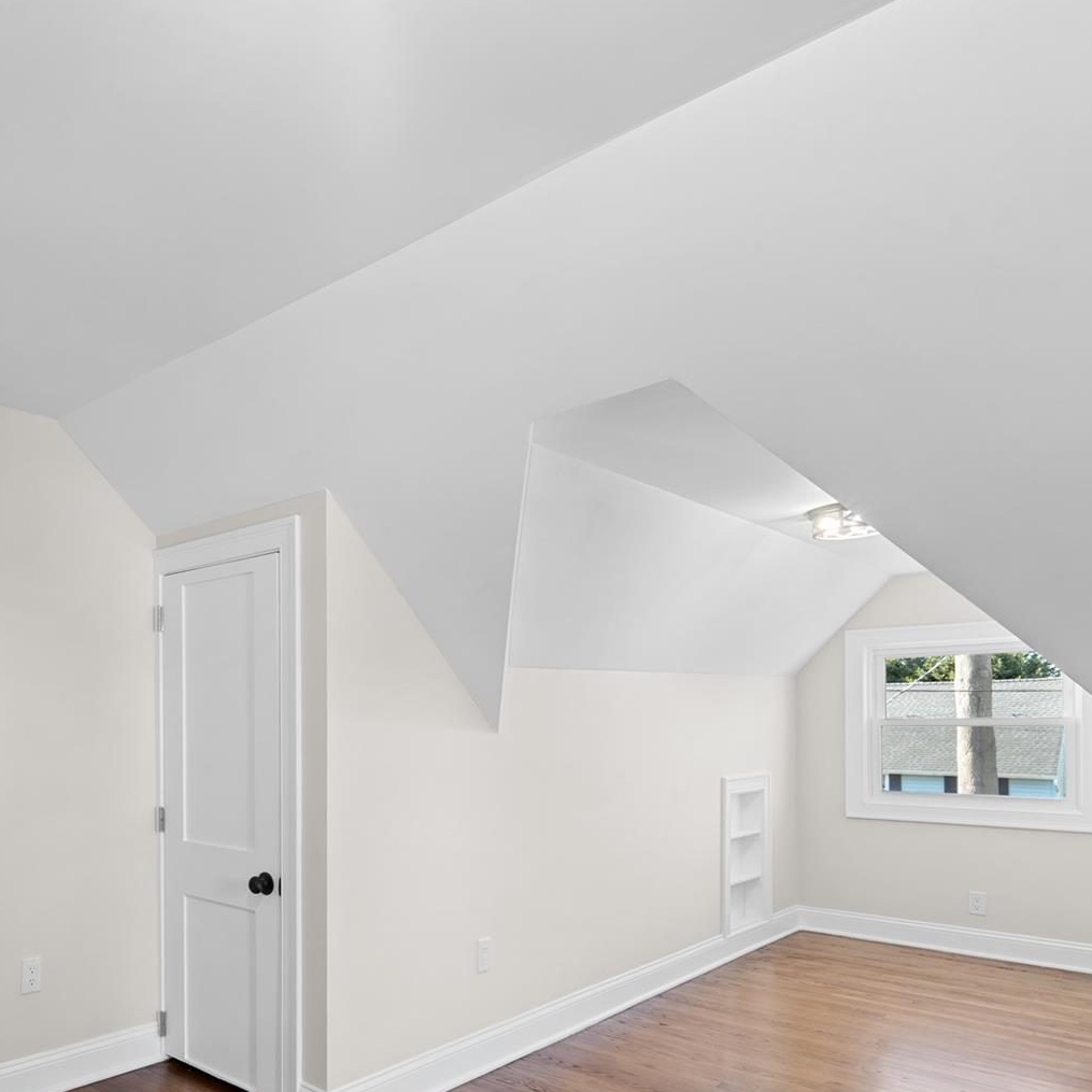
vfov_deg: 63.5
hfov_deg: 60.7
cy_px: 719
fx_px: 857
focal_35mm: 24
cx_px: 246
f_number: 10
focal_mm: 14
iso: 320
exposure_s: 1/1.67
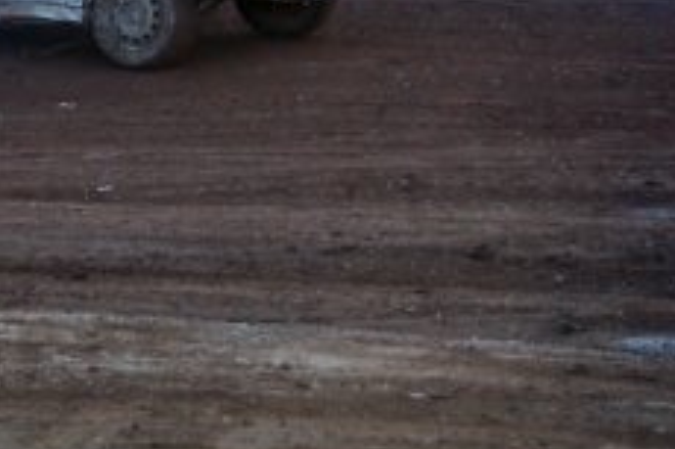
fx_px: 3597
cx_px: -200
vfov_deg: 7.1
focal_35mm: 192
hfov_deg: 10.5
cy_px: -114
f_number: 5
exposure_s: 1/400
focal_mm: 46
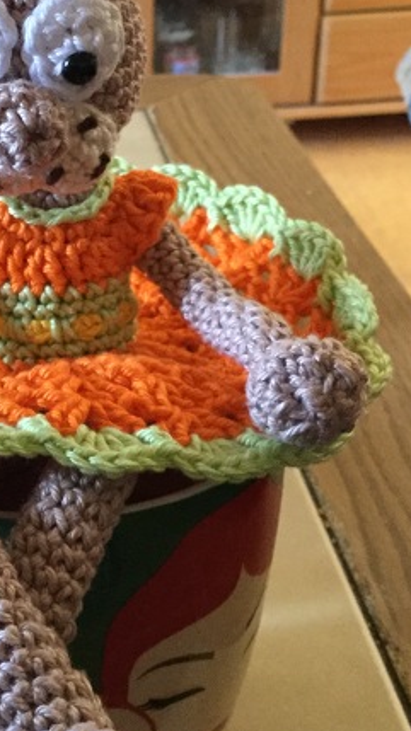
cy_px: 293
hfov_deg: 18.8
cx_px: 51
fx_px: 1222
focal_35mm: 63
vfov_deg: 33.2
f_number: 2.4
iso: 200
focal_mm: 3.3
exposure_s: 1/17
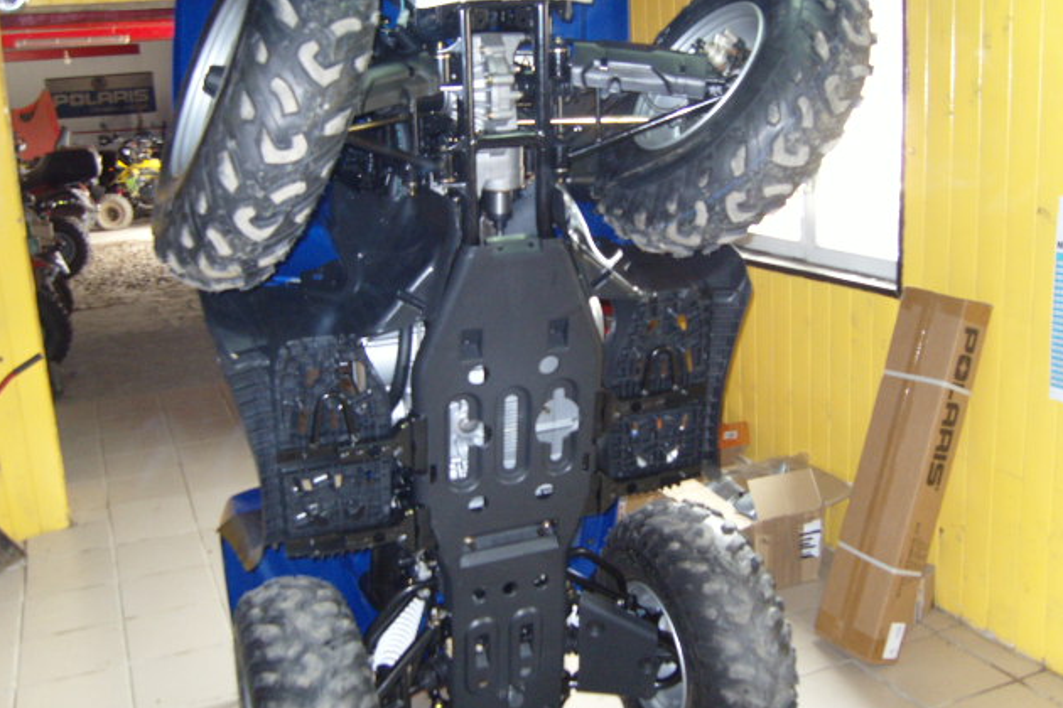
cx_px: 537
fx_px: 1092
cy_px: 320
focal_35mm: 37
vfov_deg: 35.9
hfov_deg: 51.9
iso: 266
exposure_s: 1/30
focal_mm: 7.4
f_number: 2.8
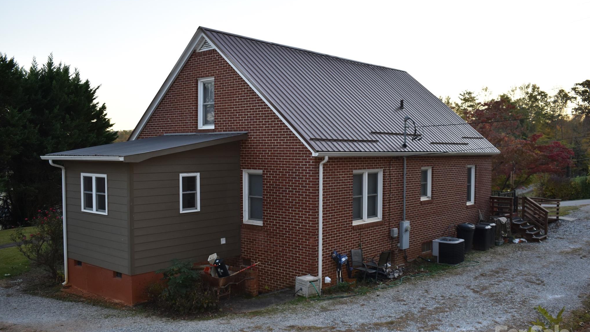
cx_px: 293
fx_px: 548
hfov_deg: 56.6
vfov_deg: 33.7
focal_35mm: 35
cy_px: 181
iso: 360
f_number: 5.6
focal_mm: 22
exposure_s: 1/125
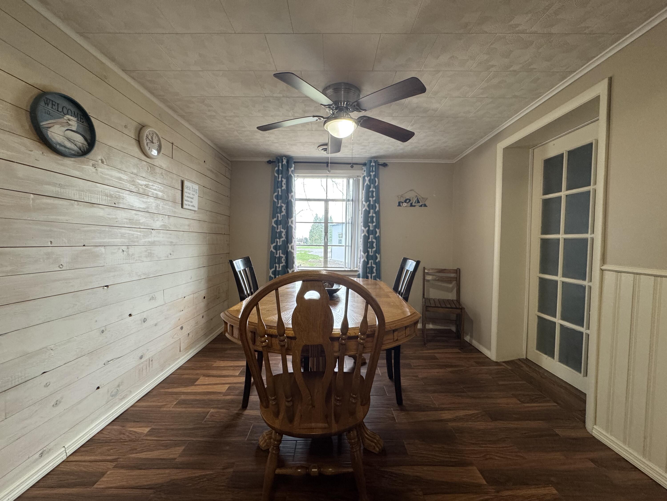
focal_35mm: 14
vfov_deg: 85.7
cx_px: 334
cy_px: 250
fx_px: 270
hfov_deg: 102.1
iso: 250
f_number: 2.2
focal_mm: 2.22
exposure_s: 1/120
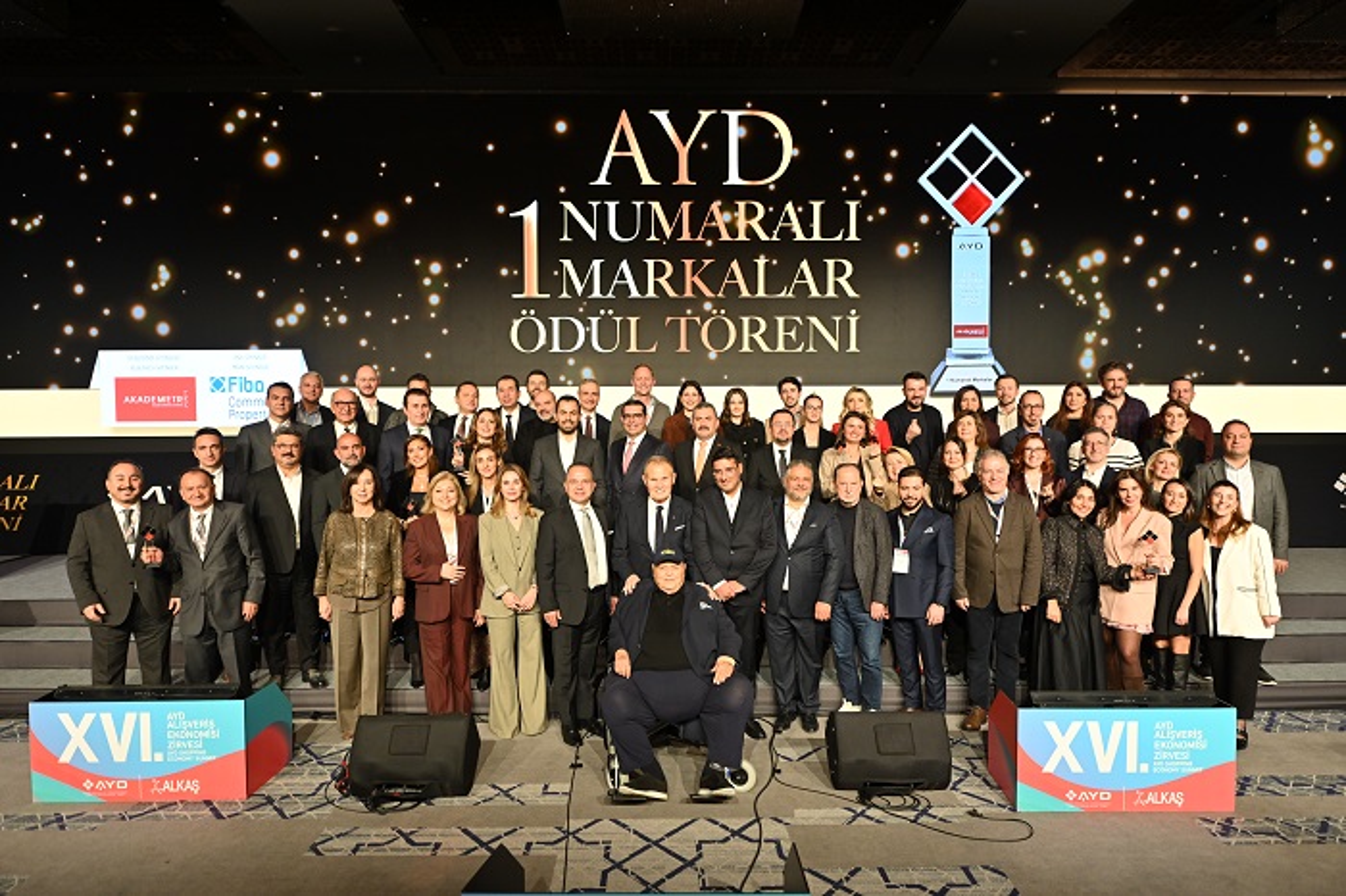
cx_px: 673
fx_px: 859
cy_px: 448
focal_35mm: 23
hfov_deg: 76.1
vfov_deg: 55.1
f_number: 3.2
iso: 1000
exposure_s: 1/160
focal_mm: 23
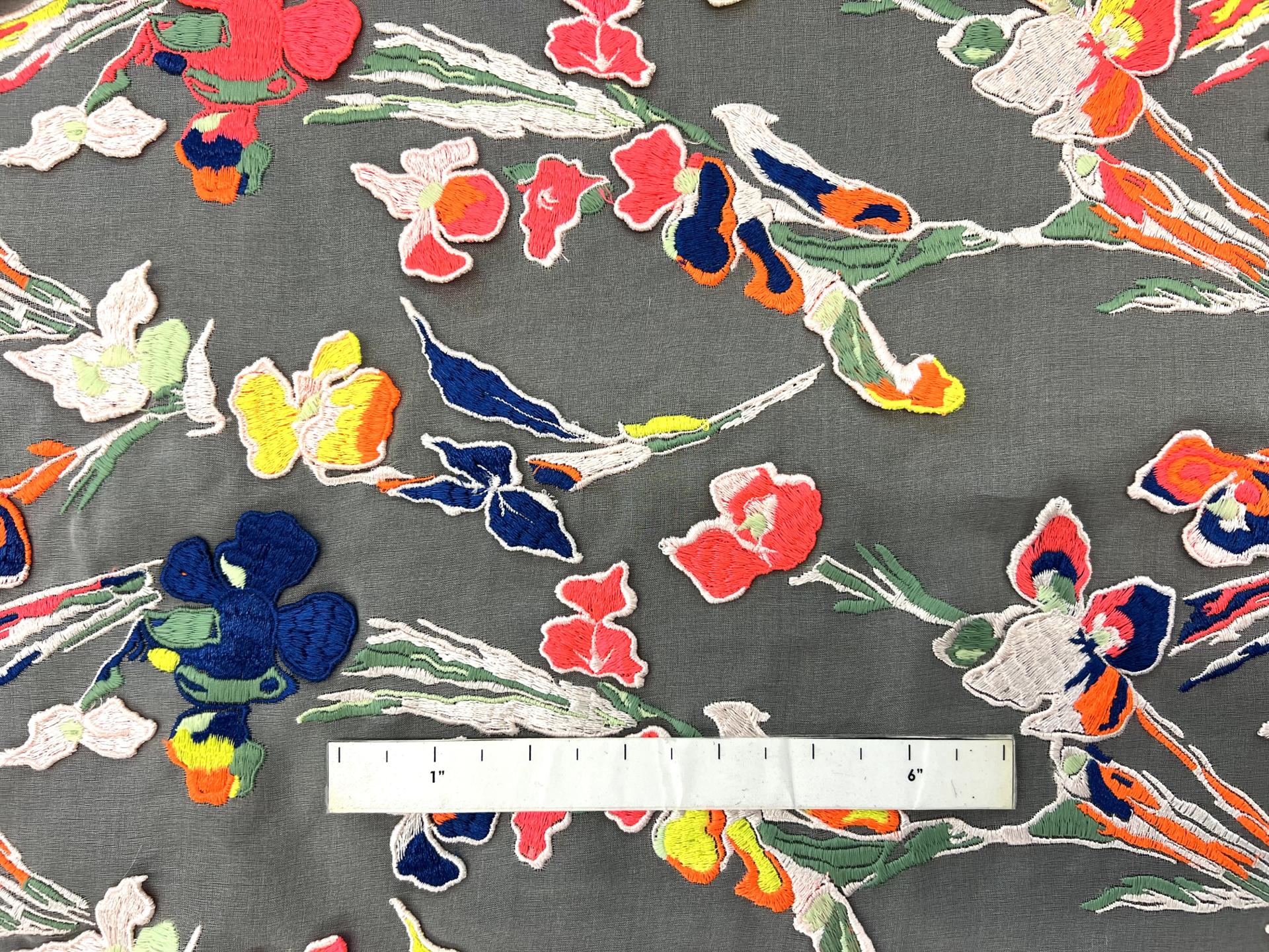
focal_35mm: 26
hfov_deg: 67.3
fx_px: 953
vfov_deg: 53.1
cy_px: 476
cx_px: 634
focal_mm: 5.7
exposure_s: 1/120
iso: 125
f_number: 1.5
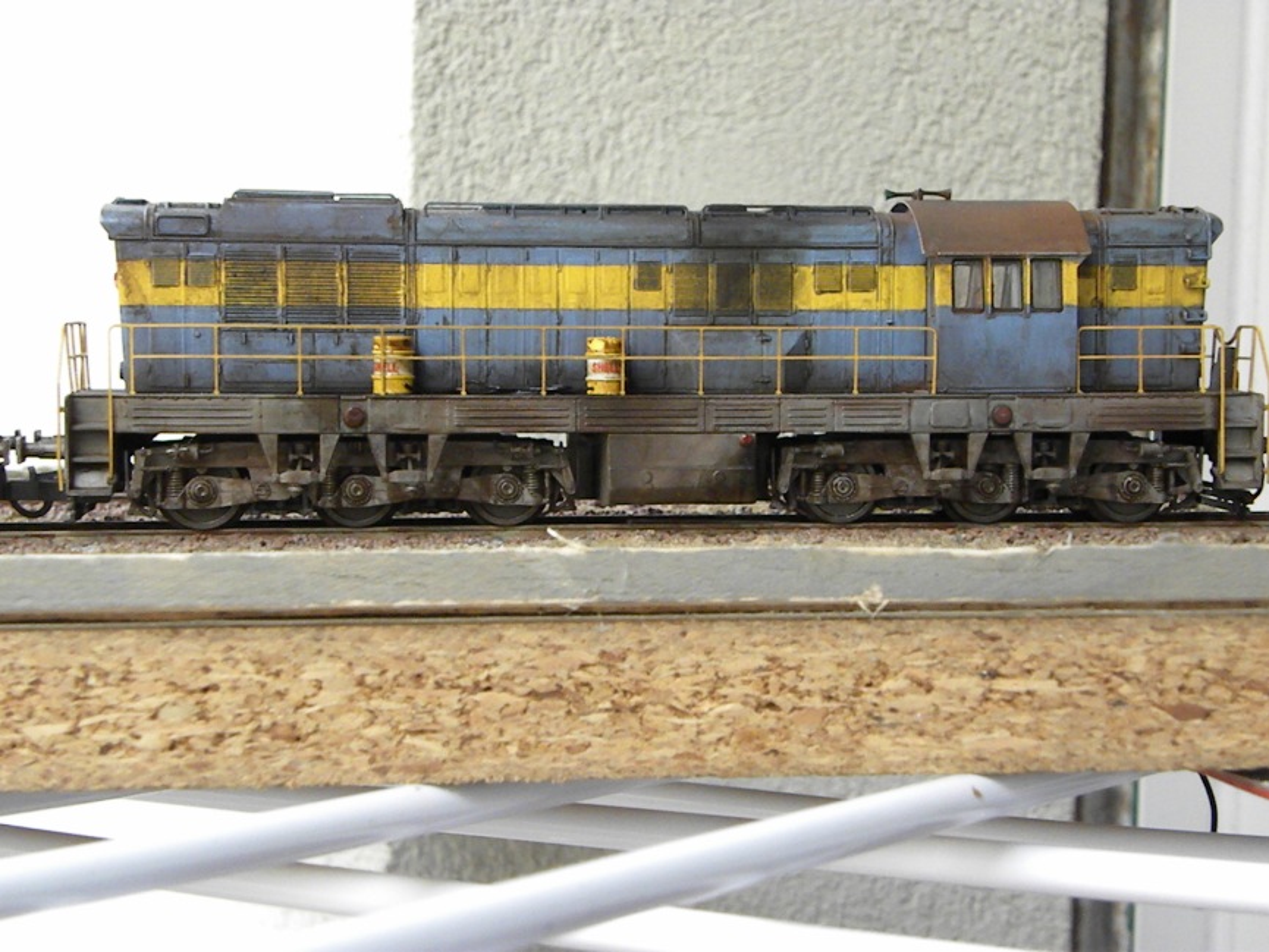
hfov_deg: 29.4
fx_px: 2420
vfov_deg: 22.3
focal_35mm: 66
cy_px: 476
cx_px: 634
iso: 694
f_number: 3.5
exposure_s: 1/270
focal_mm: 11.8
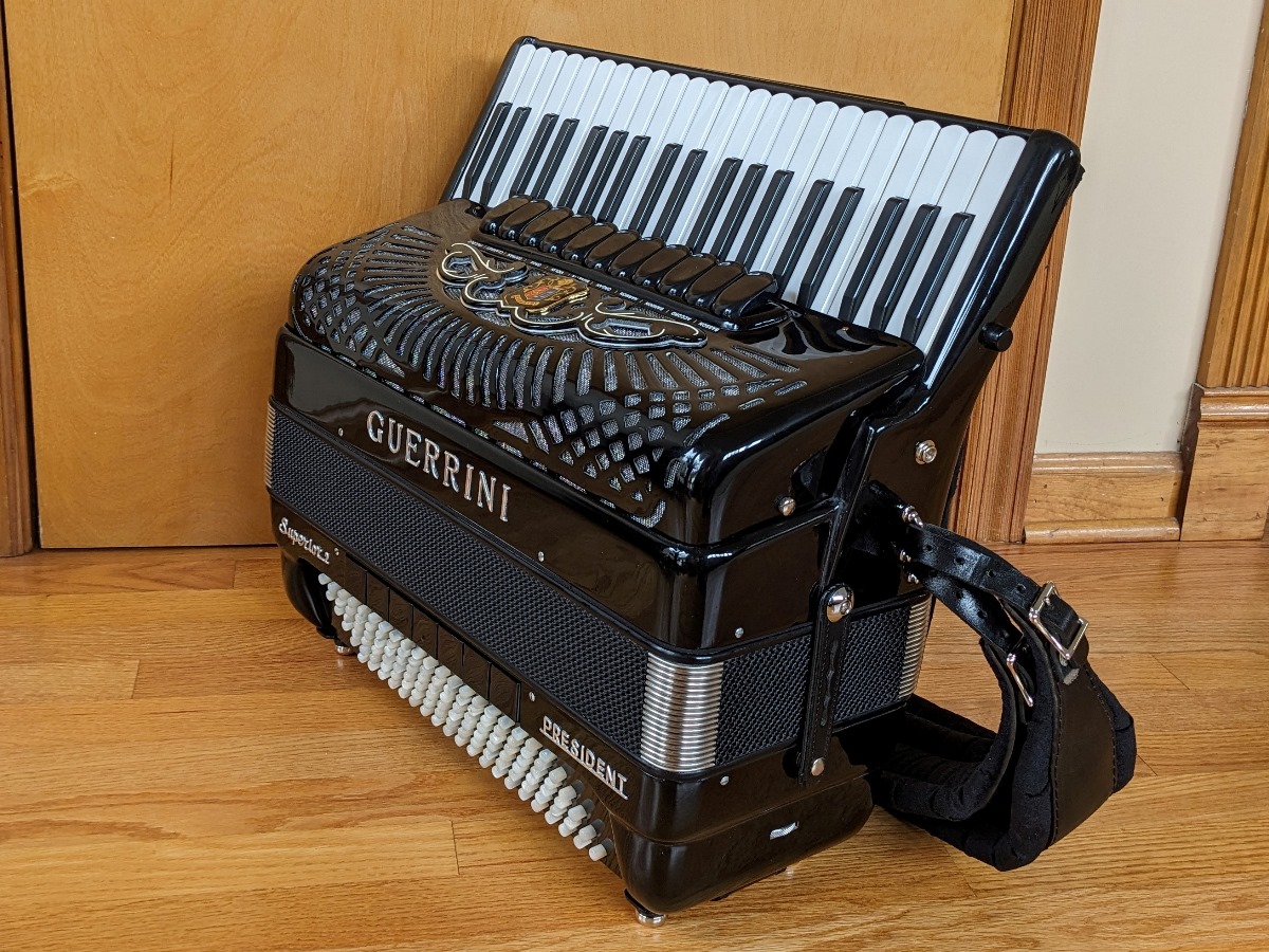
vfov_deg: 51.4
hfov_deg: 65.3
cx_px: 634
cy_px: 476
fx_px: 990
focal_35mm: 27
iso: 46
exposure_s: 1/26.5
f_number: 1.73
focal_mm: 4.38
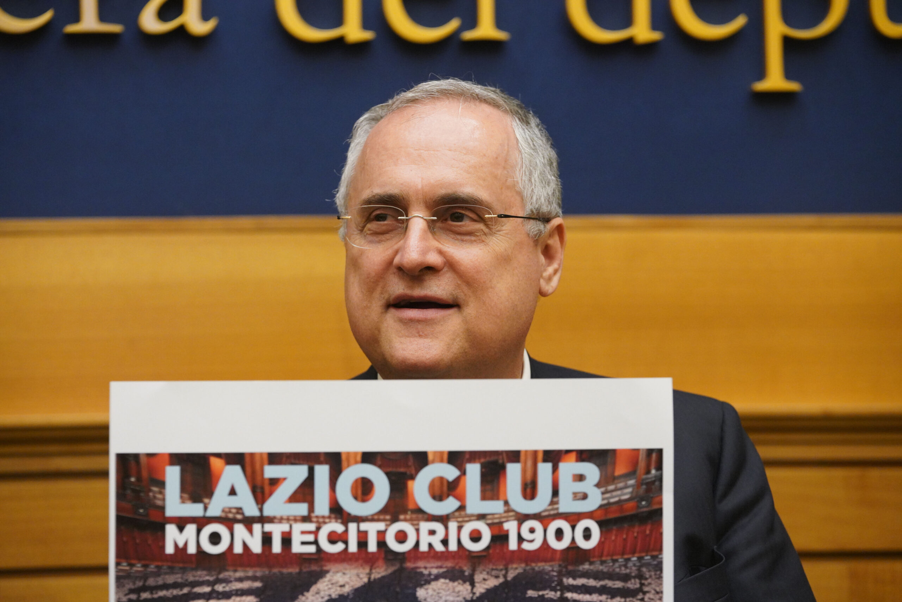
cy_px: 301
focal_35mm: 150
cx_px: 451
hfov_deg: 13.7
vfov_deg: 9.2
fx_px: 3759
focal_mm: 150
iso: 6400
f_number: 5
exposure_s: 1/125
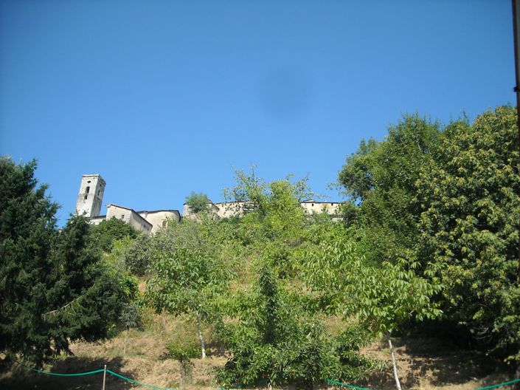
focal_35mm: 35
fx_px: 526
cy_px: 195
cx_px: 260
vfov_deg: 40.7
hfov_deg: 52.6
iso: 95
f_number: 5.6
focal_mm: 5.7
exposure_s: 1/250
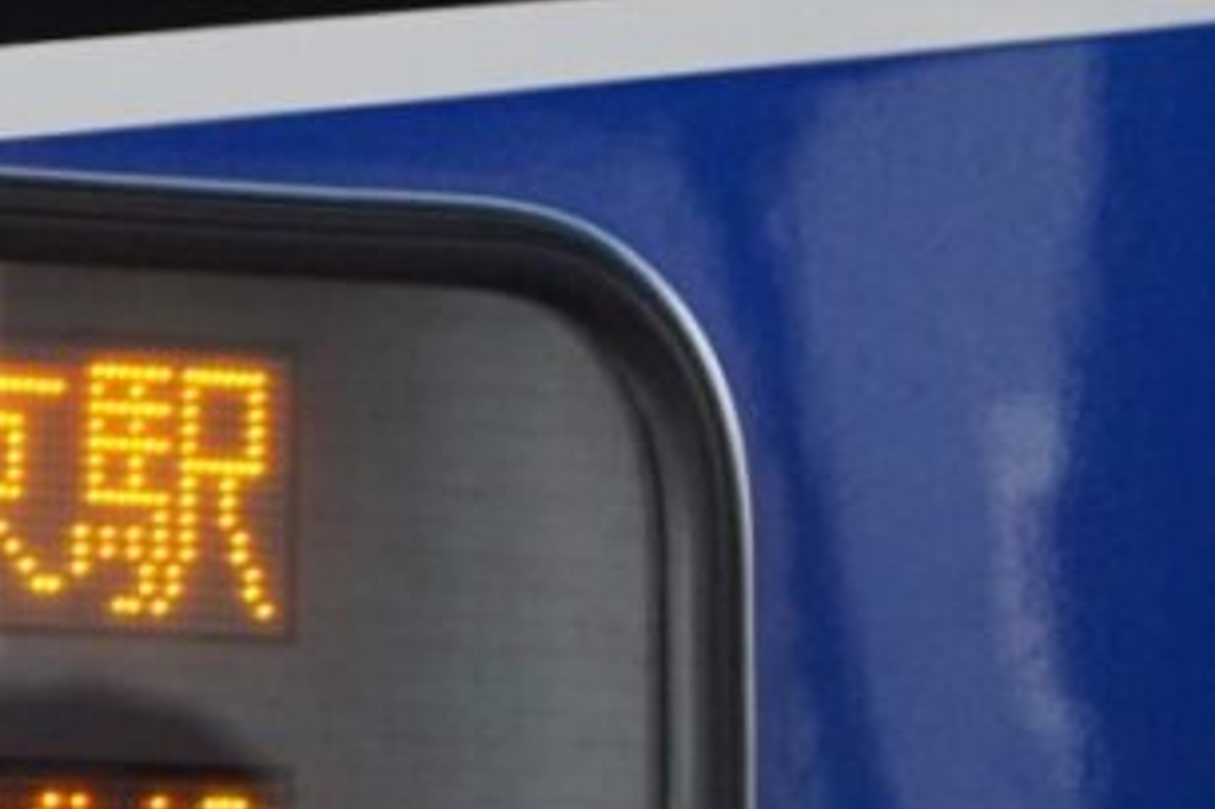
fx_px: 11907
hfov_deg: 5.8
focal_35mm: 353
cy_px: 689
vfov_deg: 3.9
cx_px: -801
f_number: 5
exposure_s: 1/125
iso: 2000
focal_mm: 70
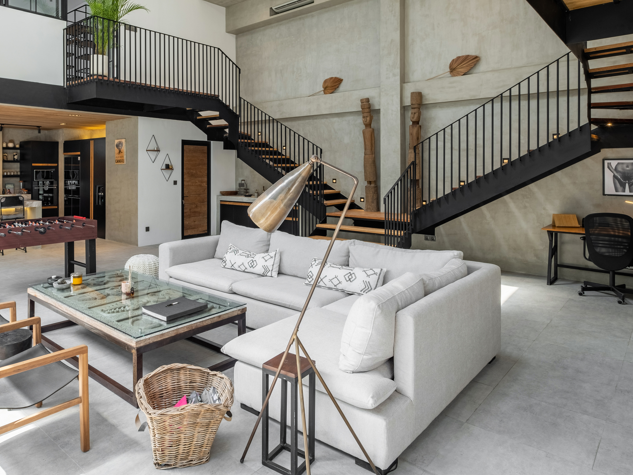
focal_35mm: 24
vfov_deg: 56.2
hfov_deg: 70.4
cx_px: 235
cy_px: 181
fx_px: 439
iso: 200
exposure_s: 1/100
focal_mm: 11
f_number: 8
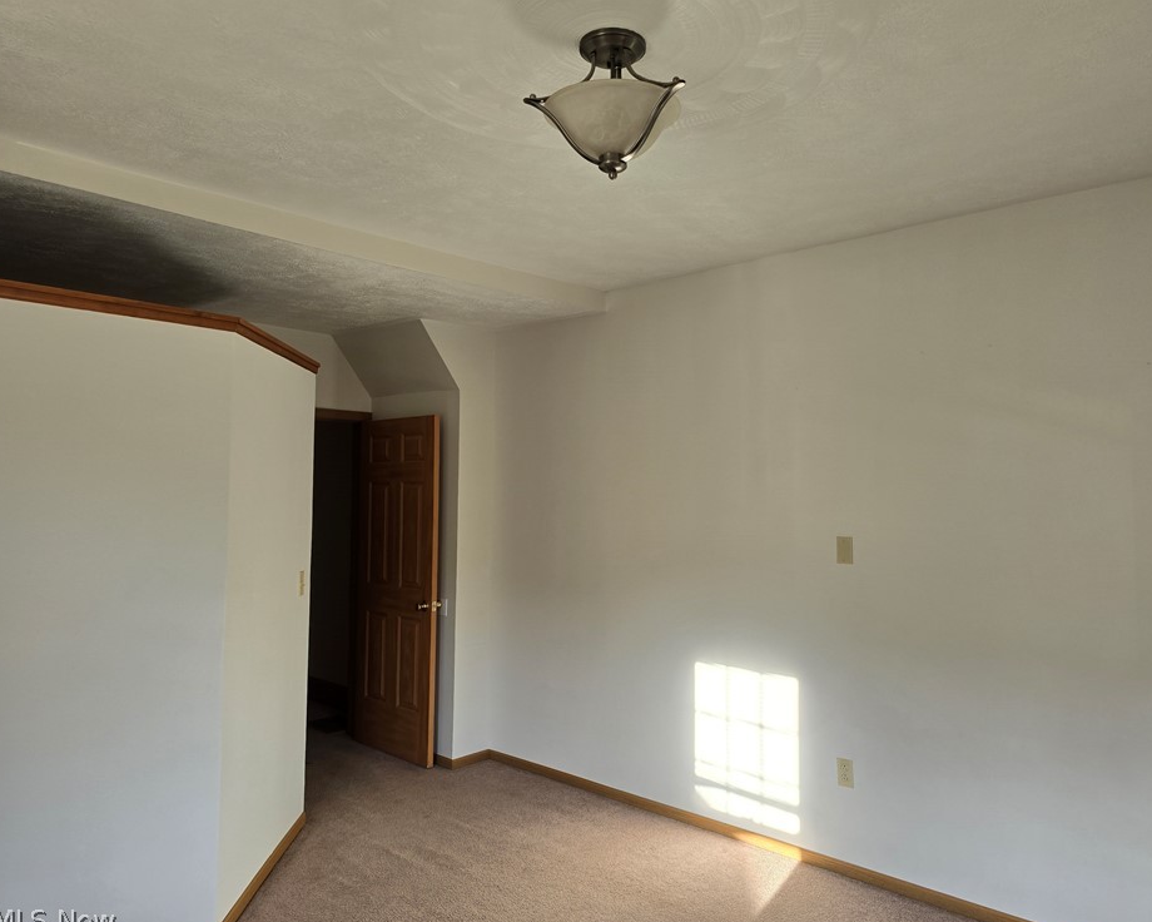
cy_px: 460
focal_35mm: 25
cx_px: 626
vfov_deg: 56.8
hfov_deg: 68.0
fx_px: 852
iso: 64
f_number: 1.7
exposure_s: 1/180
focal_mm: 6.3
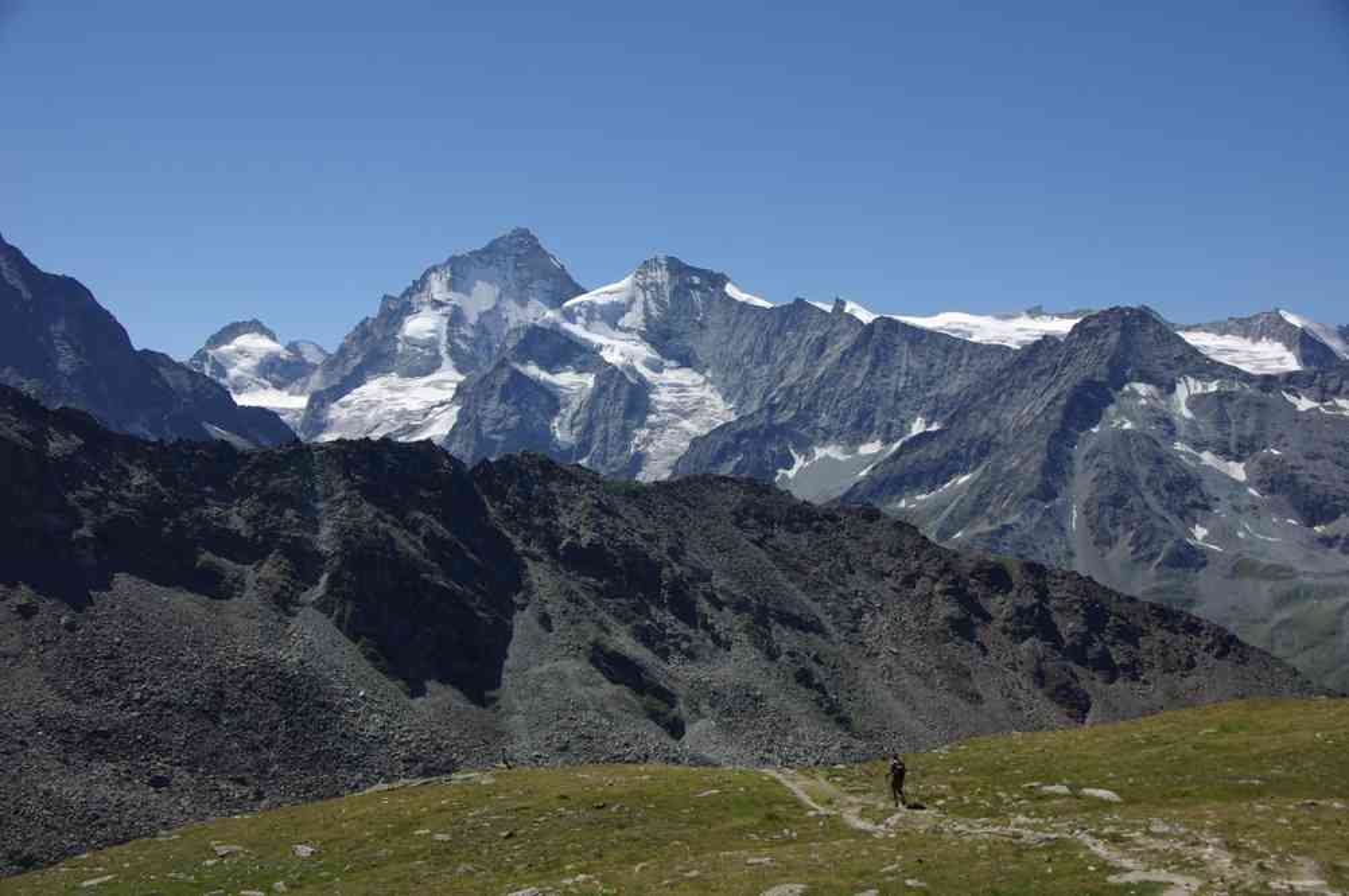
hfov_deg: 40.4
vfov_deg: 27.5
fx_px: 1834
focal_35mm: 49
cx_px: 674
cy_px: 448
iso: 100
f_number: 8
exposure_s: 1/250
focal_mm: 32.5
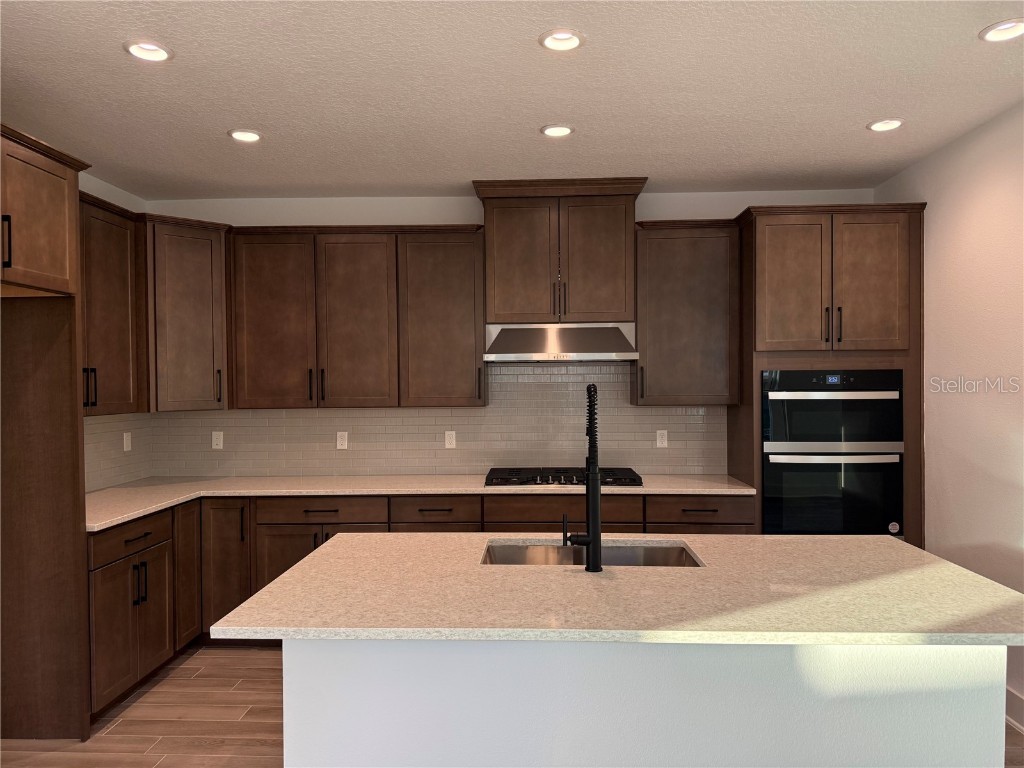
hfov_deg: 71.6
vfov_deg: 56.8
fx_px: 710
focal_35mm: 24
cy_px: 384
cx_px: 512
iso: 200
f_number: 1.78
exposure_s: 1/165
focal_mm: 6.76
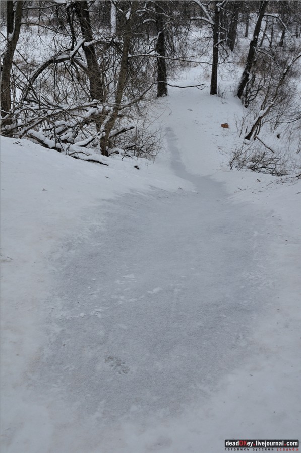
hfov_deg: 36.8
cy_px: 226
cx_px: 150
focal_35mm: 36
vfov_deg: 53.2
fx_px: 453
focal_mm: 24
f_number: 9
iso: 320
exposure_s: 1/200
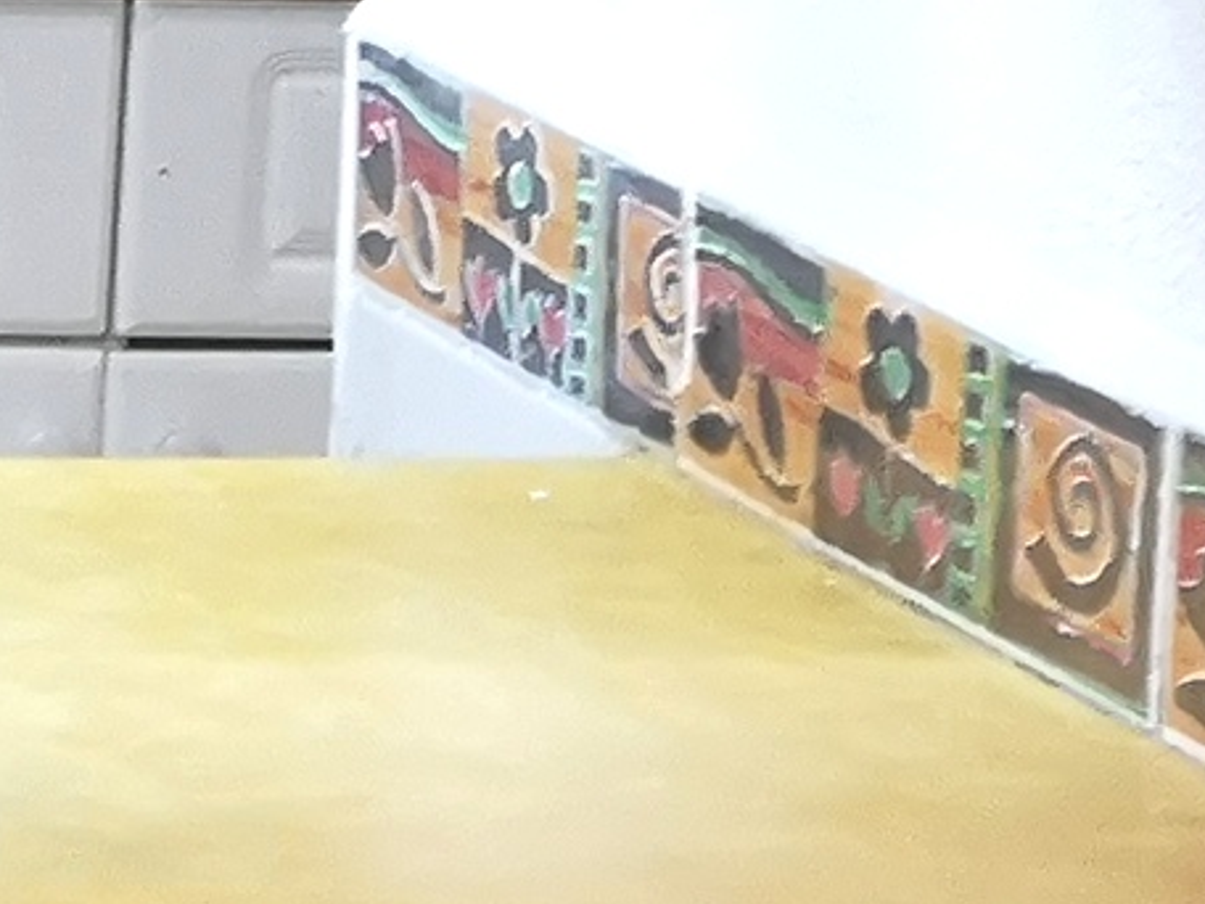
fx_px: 7519
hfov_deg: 7.9
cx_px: -2481
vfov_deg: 6.7
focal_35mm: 216
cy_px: -785
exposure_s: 1/60
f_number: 1.8
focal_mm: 5.58
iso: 160
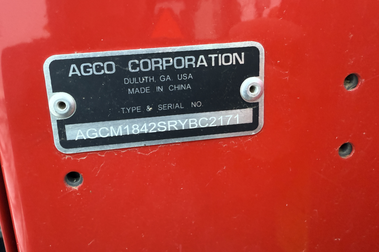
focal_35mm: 25
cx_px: 190
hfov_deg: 71.5
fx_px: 263
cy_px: 119
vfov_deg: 51.3
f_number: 2.2
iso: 400
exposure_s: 1/60
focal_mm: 2.22
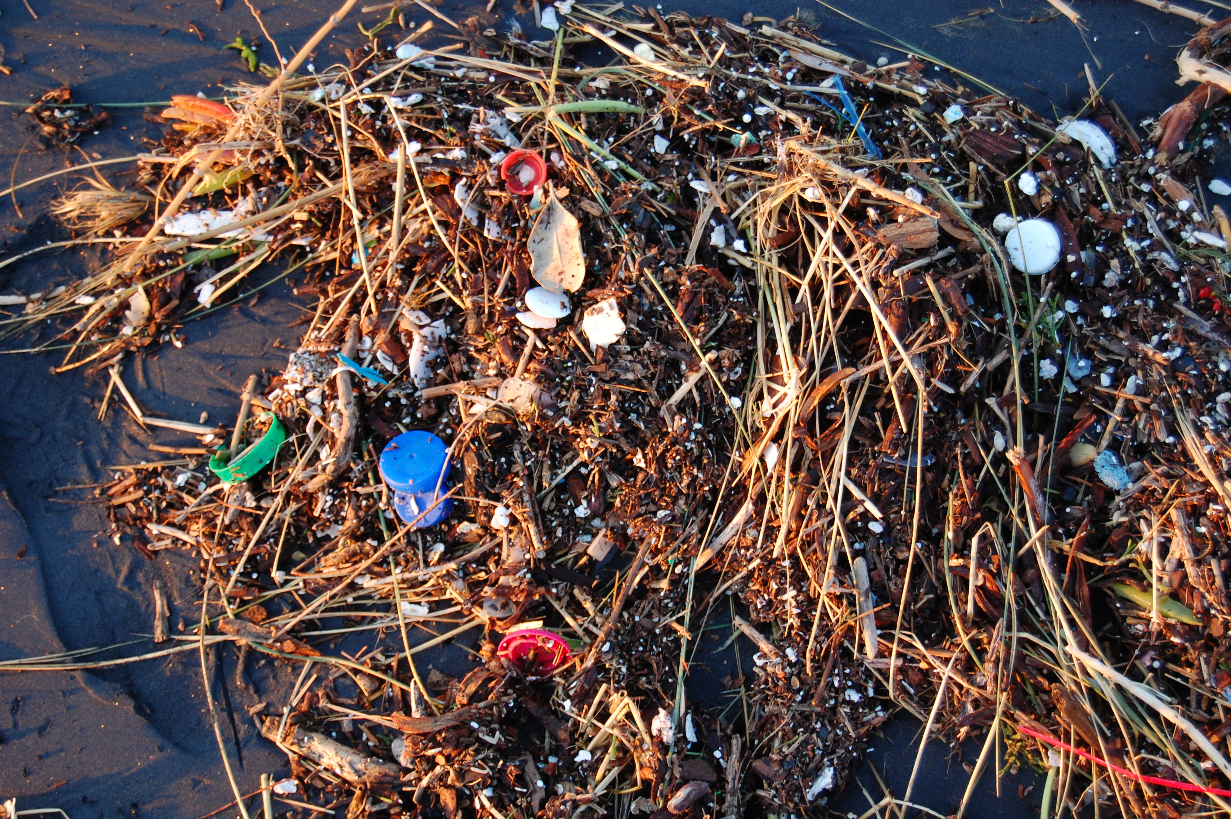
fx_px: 2306
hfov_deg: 29.9
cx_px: 616
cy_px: 410
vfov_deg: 20.1
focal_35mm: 68
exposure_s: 1/40
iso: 400
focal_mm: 45
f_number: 5.3
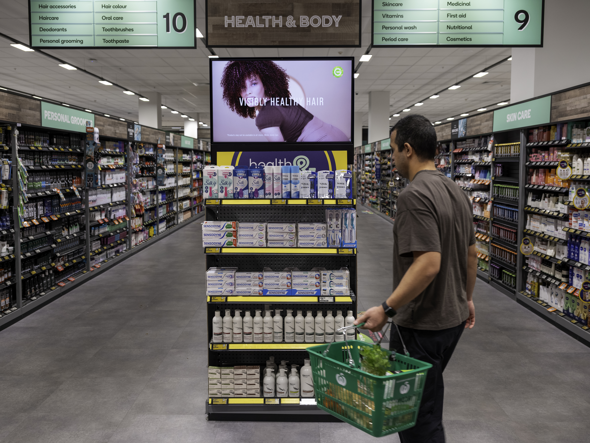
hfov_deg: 61.7
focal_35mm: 29
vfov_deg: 48.2
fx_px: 494
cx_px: 295
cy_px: 222
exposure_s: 1/100
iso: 800
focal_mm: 36.9
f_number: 5
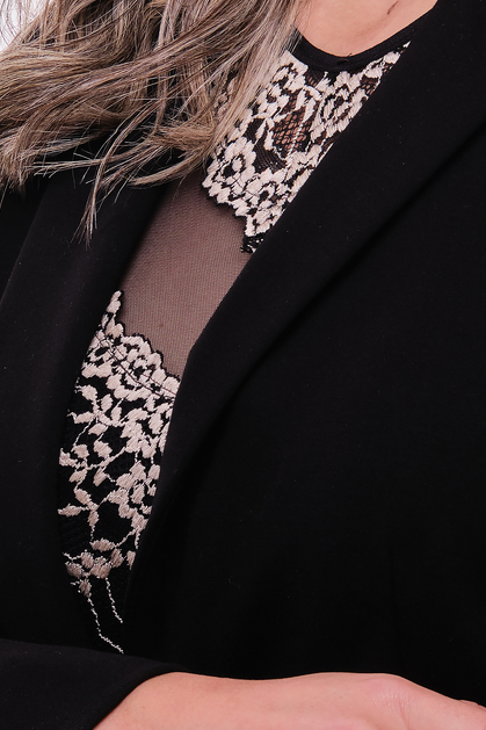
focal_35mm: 209
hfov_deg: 6.6
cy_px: 164
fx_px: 4234
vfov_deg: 9.8
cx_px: 253
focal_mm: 48.5
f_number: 9
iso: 160
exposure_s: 1/125
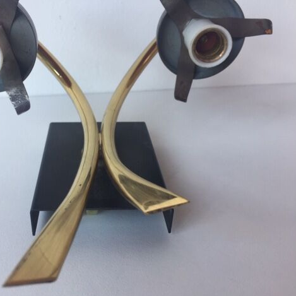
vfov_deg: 47.2
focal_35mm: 35
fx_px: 339
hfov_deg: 46.6
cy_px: 150
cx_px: 102
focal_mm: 4.15
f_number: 2.2
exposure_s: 1/50
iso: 32
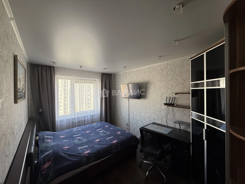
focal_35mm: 14
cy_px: 92
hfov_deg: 102.1
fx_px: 99
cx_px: 122
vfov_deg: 85.7
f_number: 2.2
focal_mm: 2.22
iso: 64
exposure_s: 1/99
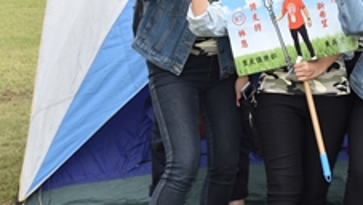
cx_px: 353
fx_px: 1021
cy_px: 55
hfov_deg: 19.6
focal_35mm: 106
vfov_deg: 11.4
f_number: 5.6
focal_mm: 26
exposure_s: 1/125
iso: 100
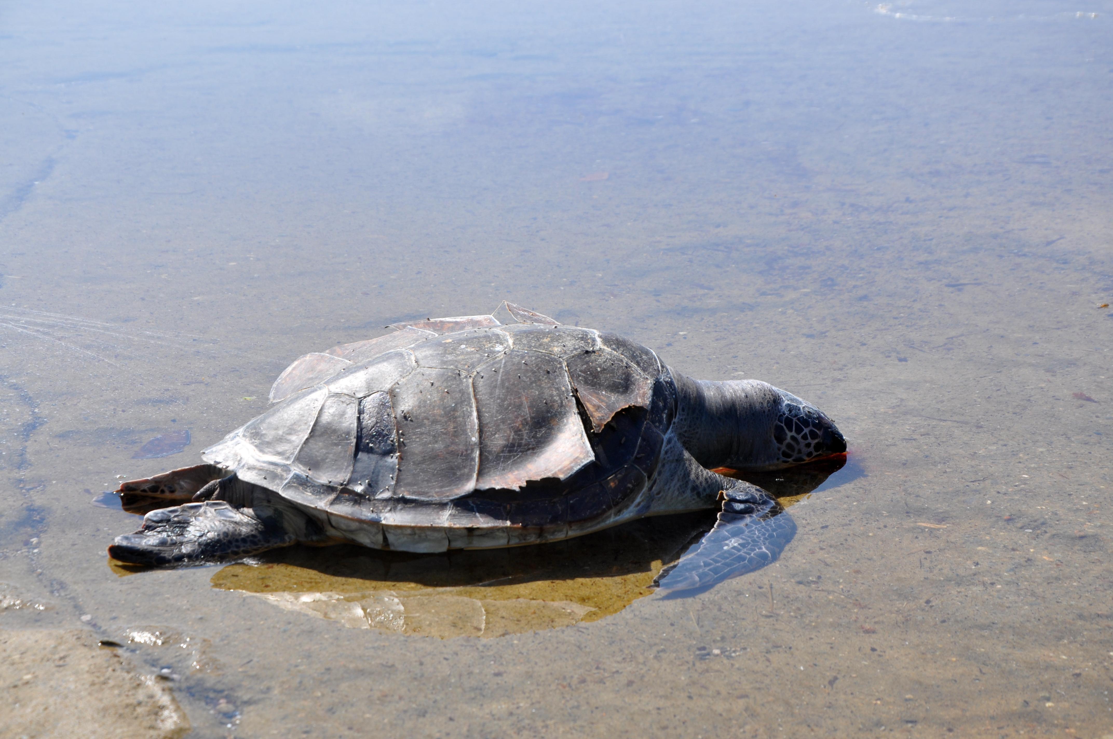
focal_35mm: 78
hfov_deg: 26.0
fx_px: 2409
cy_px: 370
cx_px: 556
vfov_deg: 17.4
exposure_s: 1/320
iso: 200
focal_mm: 52
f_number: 9
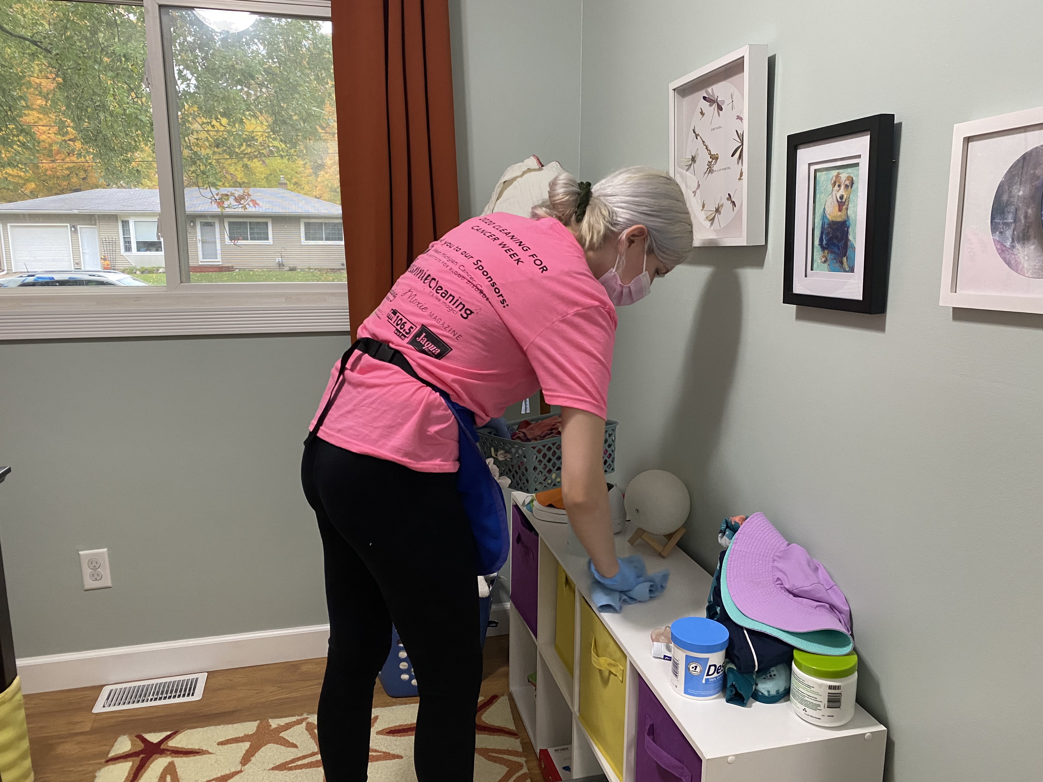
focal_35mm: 26
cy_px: 391
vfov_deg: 53.1
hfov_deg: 67.3
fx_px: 783
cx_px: 522
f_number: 1.8
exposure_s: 1/60
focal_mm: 4.25
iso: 200
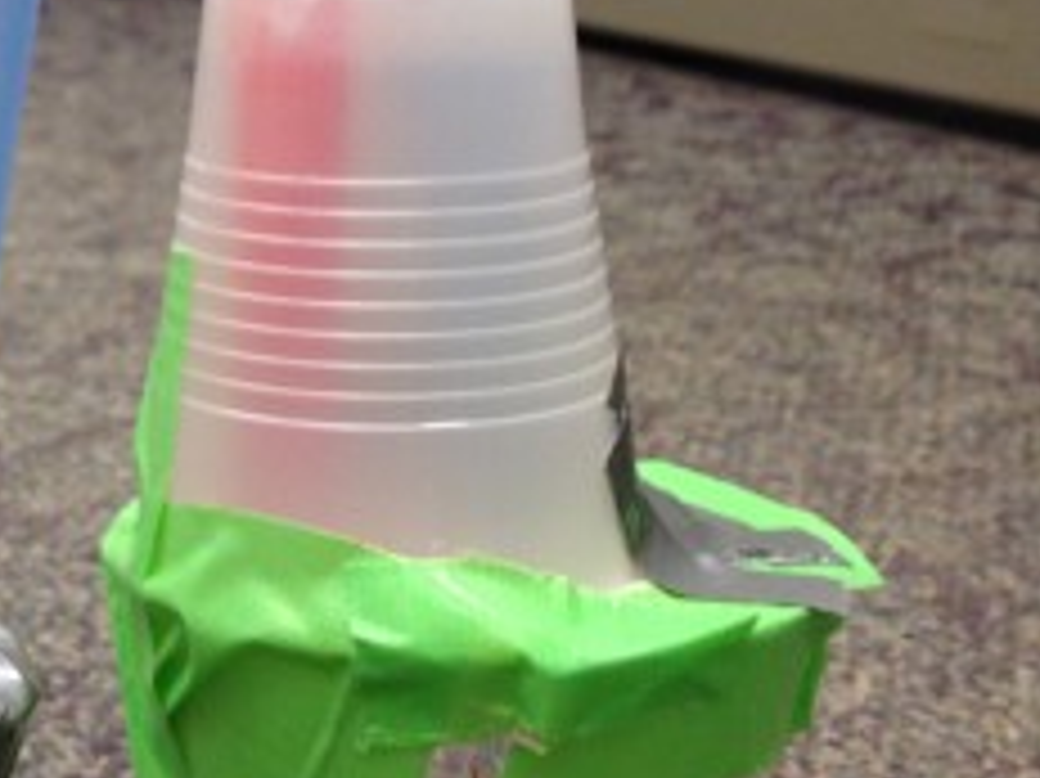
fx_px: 2793
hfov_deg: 20.4
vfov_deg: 15.9
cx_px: -14
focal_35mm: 93
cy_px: 378
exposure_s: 1/20
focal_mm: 4.12
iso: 80
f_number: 2.4
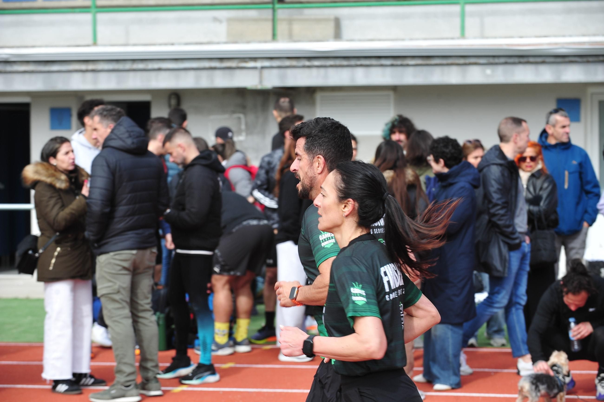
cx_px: 302
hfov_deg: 17.7
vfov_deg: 11.8
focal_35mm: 116
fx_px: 1945
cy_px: 201
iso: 320
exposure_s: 1/400
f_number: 7.1
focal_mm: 116
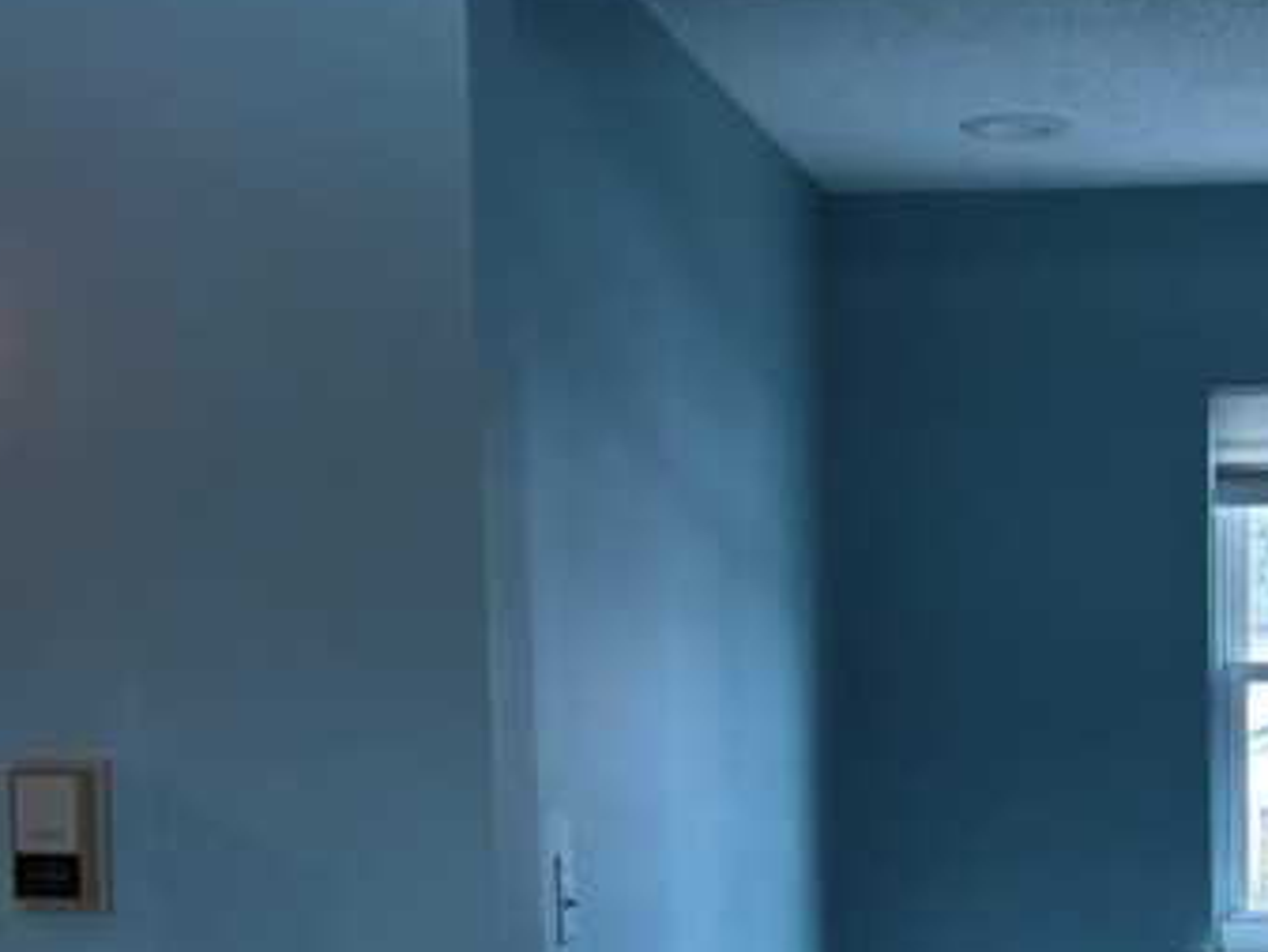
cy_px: 971
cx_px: 1140
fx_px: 2895
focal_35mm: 79
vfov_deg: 18.2
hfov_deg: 24.0
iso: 320
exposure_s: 1/60
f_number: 1.5
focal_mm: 5.7
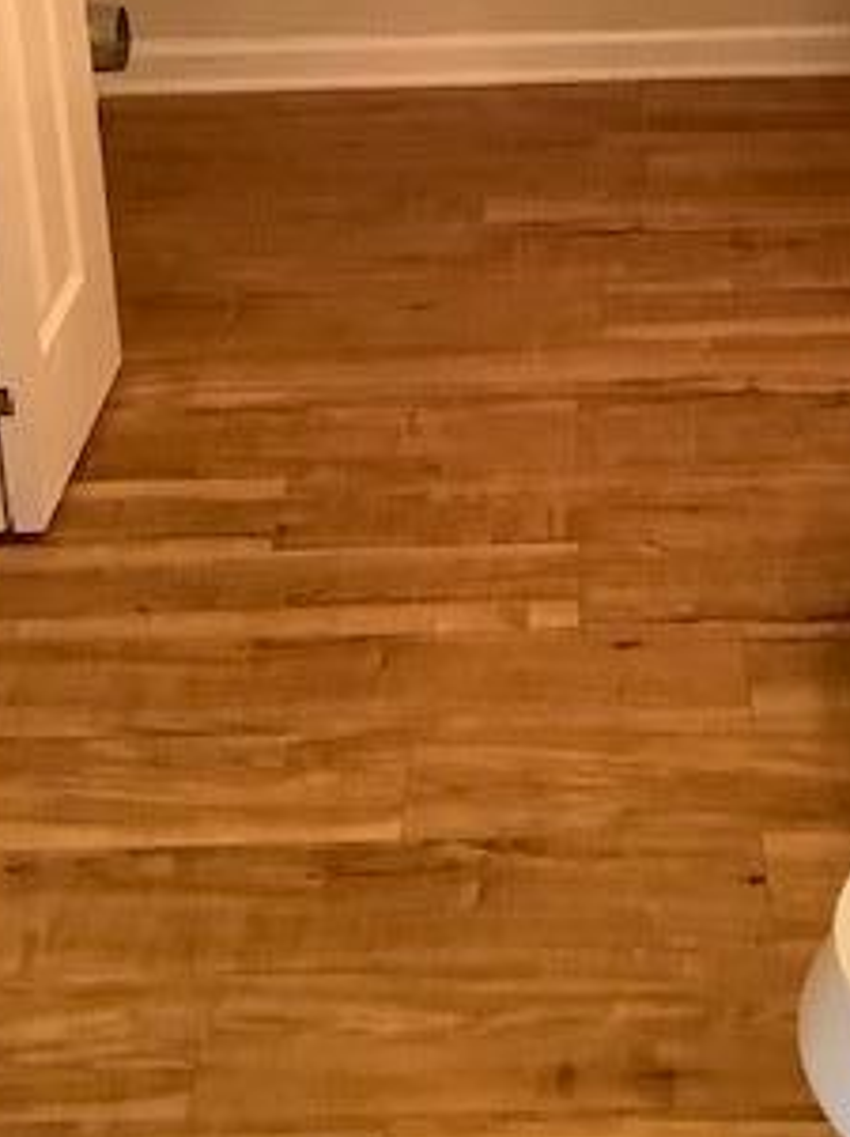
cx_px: 608
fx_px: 2165
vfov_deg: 27.6
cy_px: -19
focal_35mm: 66
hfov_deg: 22.1
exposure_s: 1/40
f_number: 2.4
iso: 400
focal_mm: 3.3
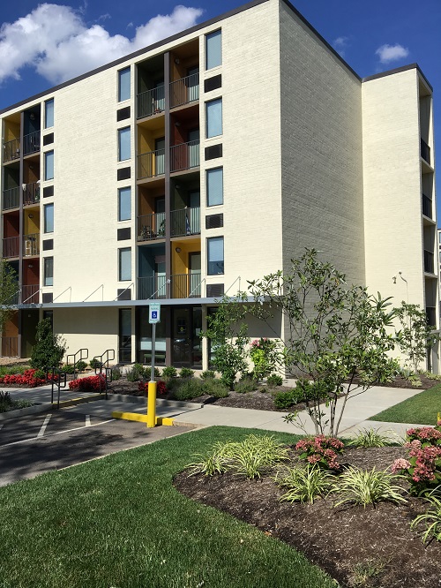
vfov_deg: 61.6
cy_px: 294
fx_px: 492
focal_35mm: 29
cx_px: 220
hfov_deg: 48.3
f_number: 2.2
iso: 25
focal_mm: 4.15
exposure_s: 1/1789
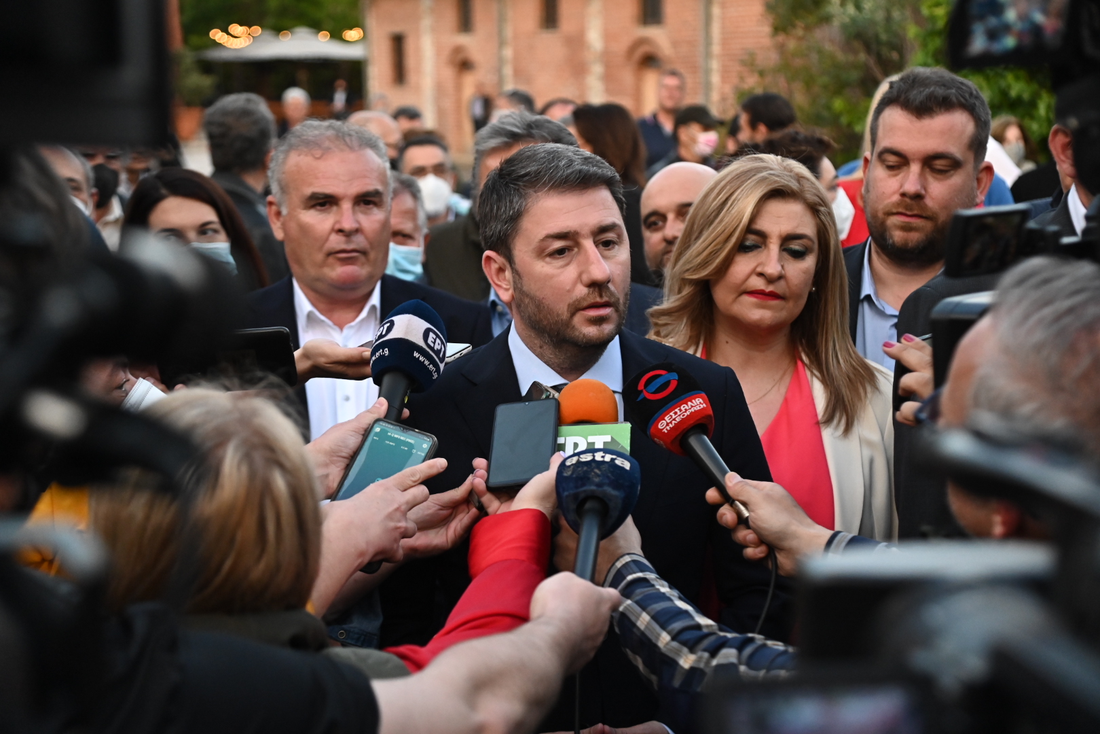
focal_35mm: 66
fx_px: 2017
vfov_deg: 20.6
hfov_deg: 30.5
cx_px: 550
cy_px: 367
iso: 5000
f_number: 4
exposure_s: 1/2000
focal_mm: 66
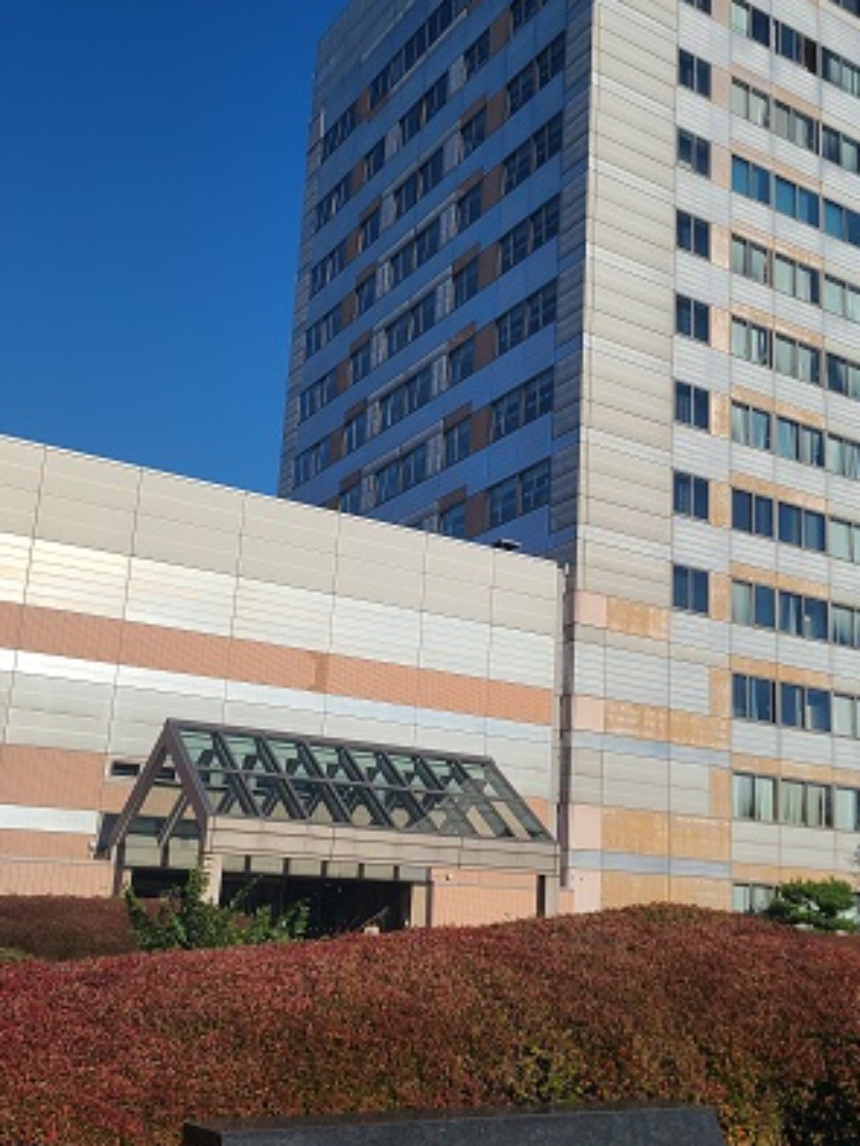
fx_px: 1324
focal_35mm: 40
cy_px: 625
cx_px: 583
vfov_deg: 46.7
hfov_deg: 35.6
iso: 40
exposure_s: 1/5549
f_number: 1.8
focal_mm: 5.4
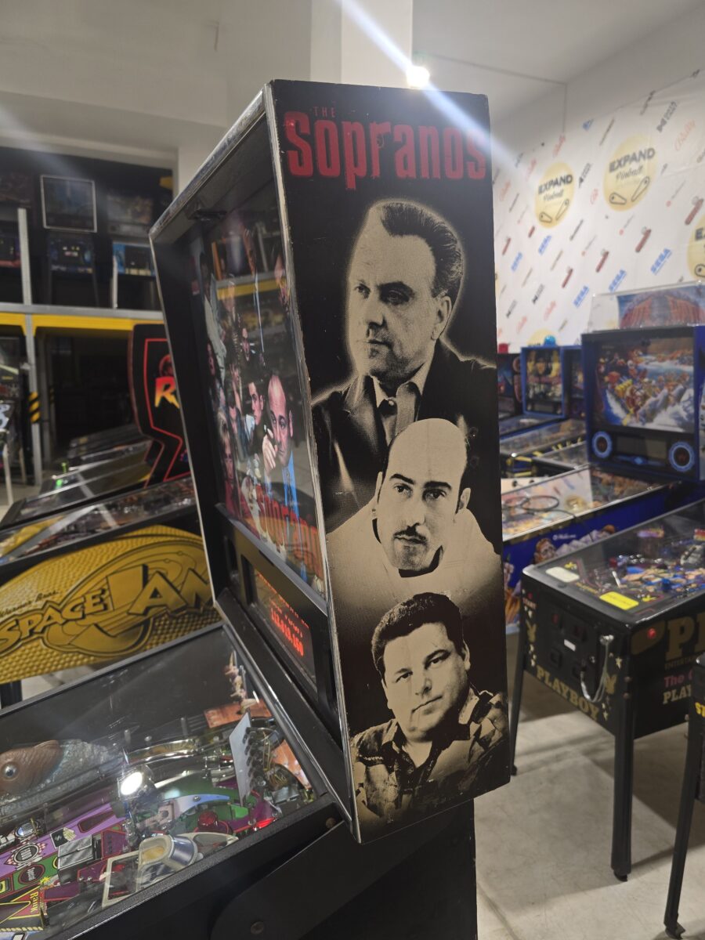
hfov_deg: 58.9
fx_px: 625
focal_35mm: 23
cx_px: 352
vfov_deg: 73.9
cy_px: 470
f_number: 1.7
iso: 80
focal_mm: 6.3
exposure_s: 1/100
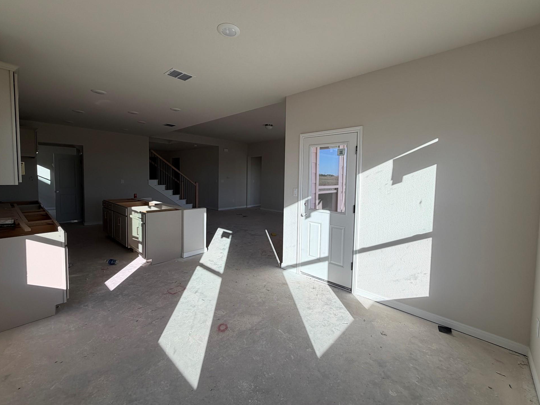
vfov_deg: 81.7
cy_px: 189
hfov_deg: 98.1
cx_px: 278
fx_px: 234
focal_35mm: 15
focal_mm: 2.22
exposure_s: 1/672
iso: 40
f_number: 2.2
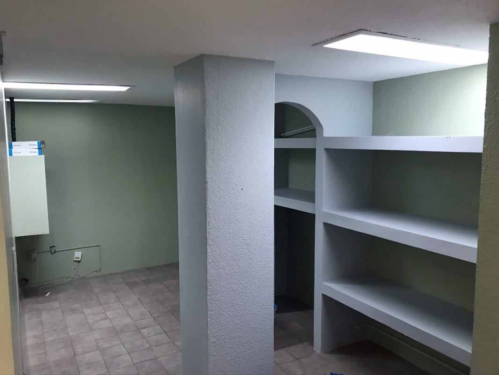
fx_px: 404
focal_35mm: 28
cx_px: 250
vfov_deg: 49.8
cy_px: 188
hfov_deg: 63.4
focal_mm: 3.99
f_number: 1.8
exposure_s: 1/15
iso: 50
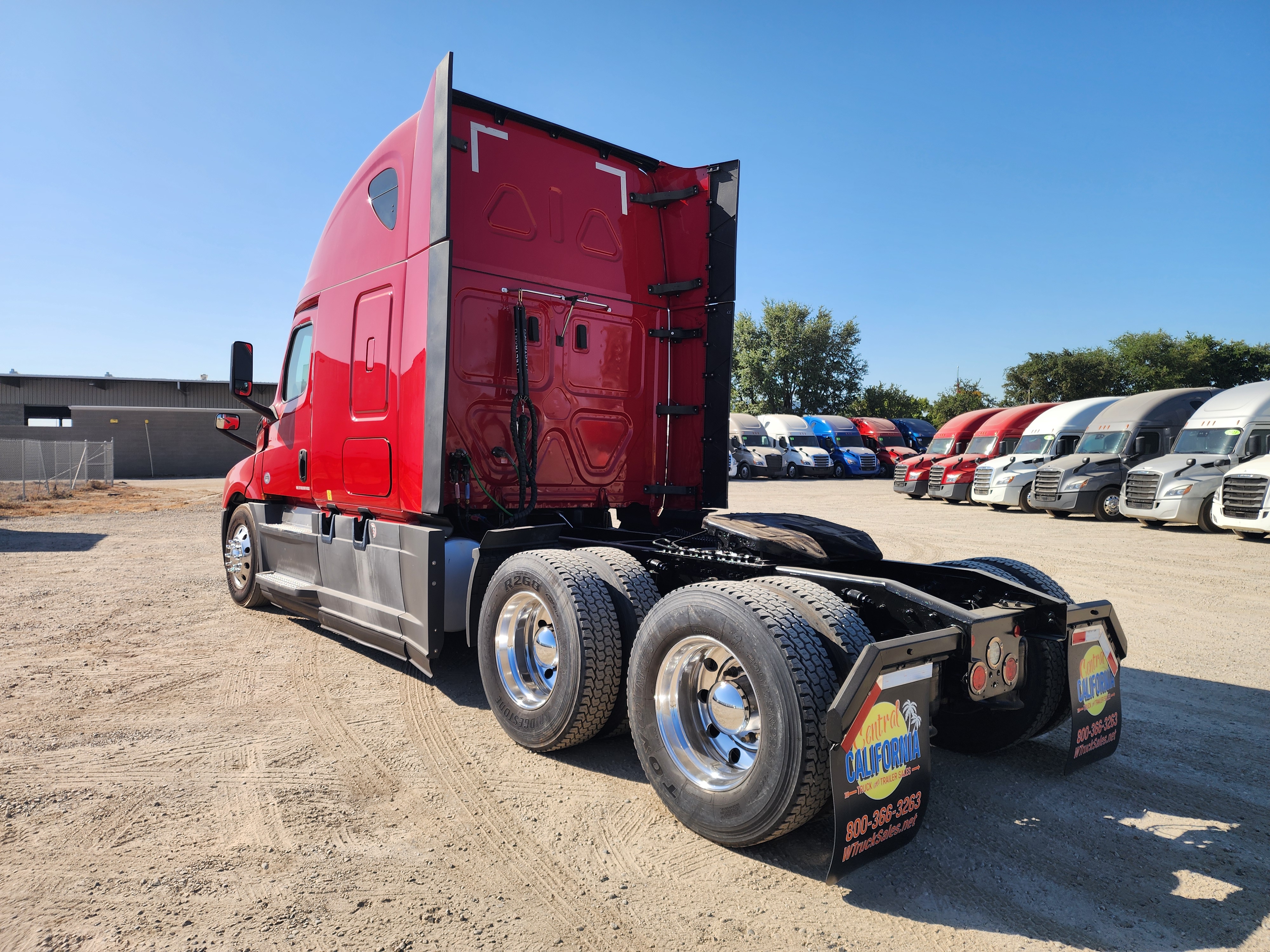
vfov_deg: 58.9
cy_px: 476
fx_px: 844
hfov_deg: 73.9
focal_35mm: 23
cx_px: 635
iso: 12
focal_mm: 6.4
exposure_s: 1/816
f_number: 1.8
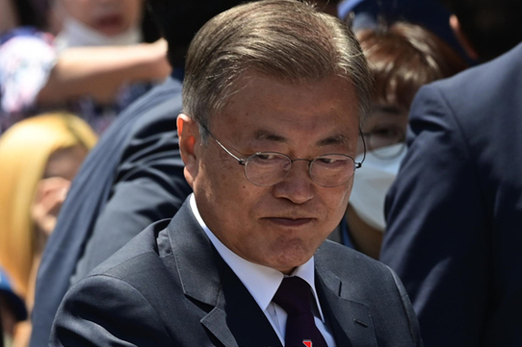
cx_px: 284
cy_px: 188
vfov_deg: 3.5
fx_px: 5653
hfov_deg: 5.3
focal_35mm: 390
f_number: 9
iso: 500
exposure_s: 1/500
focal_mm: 330
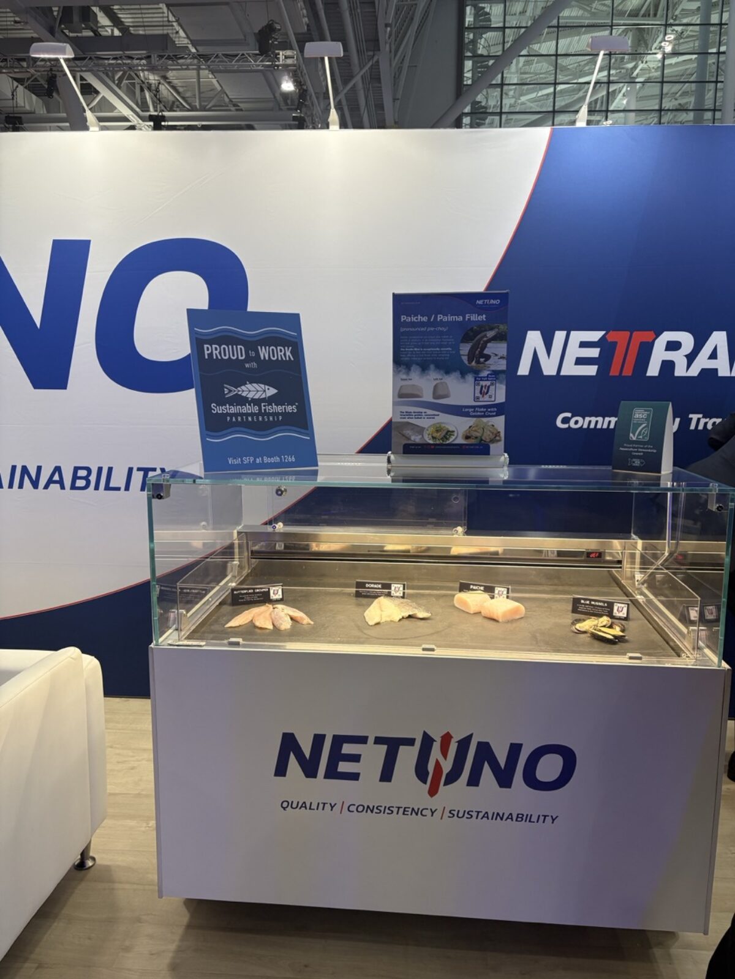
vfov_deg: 67.3
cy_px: 490
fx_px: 736
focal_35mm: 26
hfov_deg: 53.1
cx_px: 368
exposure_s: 1/120
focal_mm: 5.96
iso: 125
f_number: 1.6
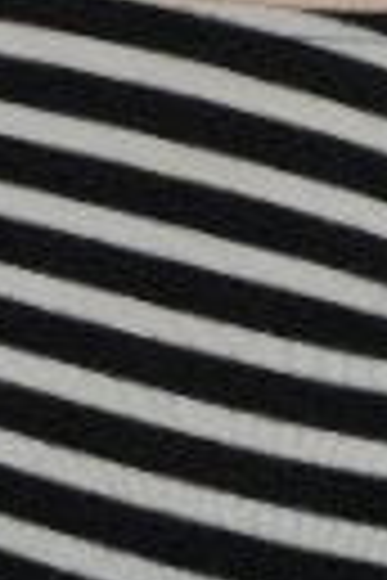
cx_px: 47
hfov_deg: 7.0
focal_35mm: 196
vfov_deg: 10.0
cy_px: -423
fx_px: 3160
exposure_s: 1/160
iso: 1250
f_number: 4.5
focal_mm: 28
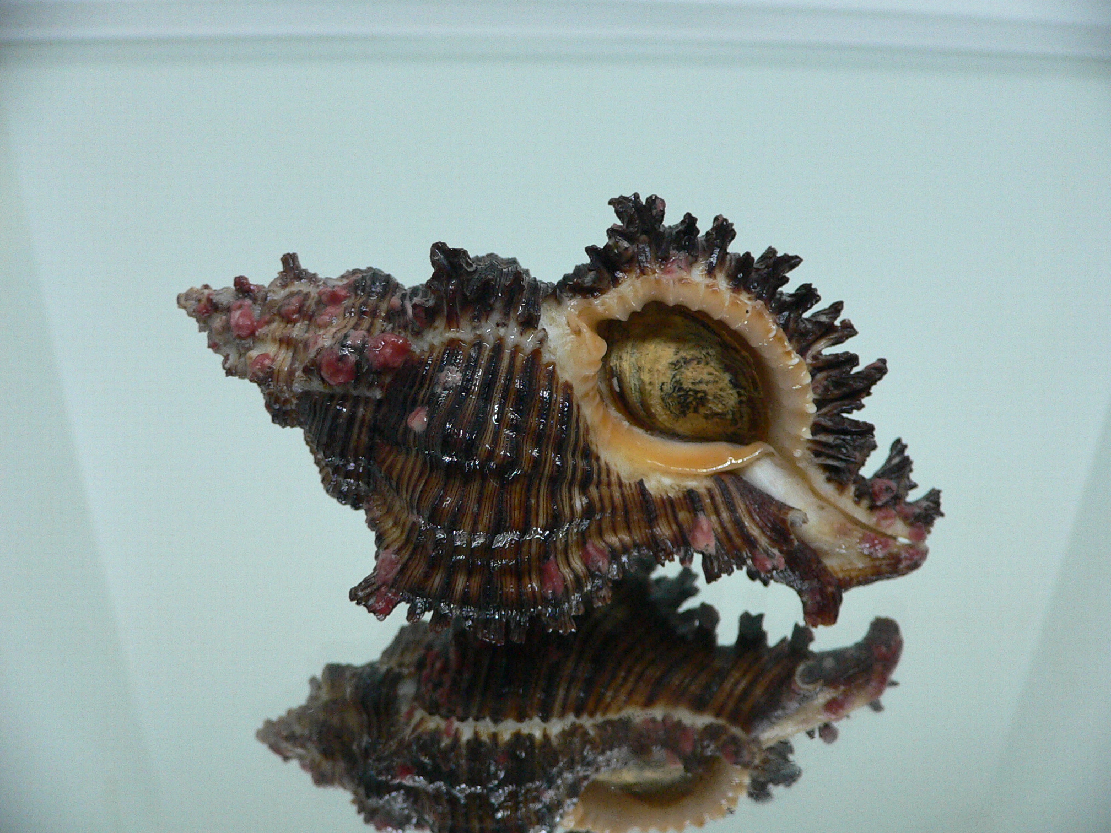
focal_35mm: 35
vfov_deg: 40.7
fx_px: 1123
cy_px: 416
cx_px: 556
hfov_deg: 52.6
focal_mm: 4.6
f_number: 2.8
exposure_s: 1/60
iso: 200
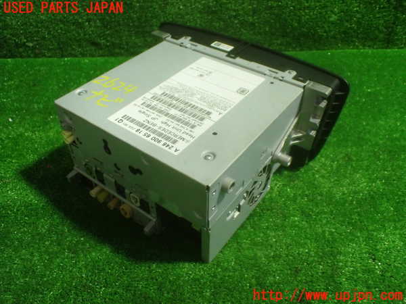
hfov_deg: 60.0
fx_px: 352
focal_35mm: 30
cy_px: 152
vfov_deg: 46.8
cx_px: 203
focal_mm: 5.4
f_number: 2.3
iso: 800
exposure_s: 1/100
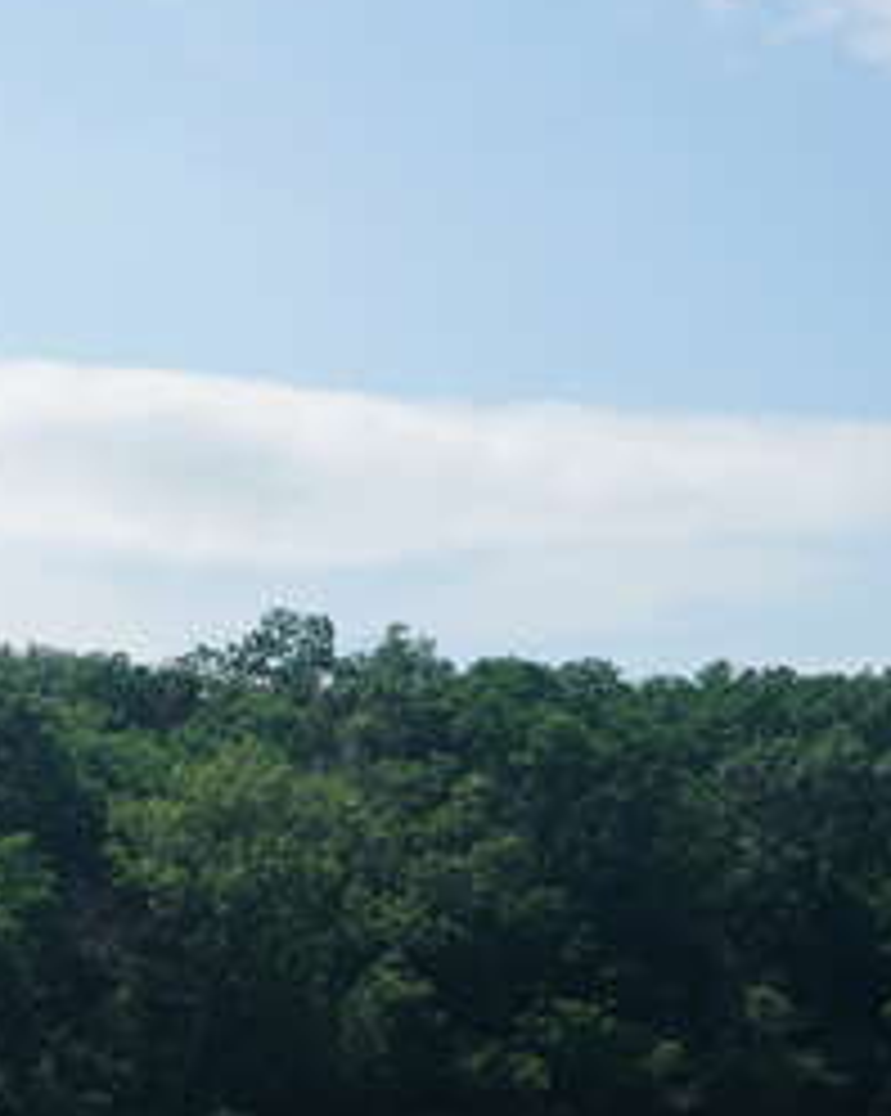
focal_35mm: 109
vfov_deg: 17.3
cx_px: -392
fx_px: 3597
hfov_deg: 13.4
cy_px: 1028
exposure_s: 1/160
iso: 100
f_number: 11
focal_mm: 24
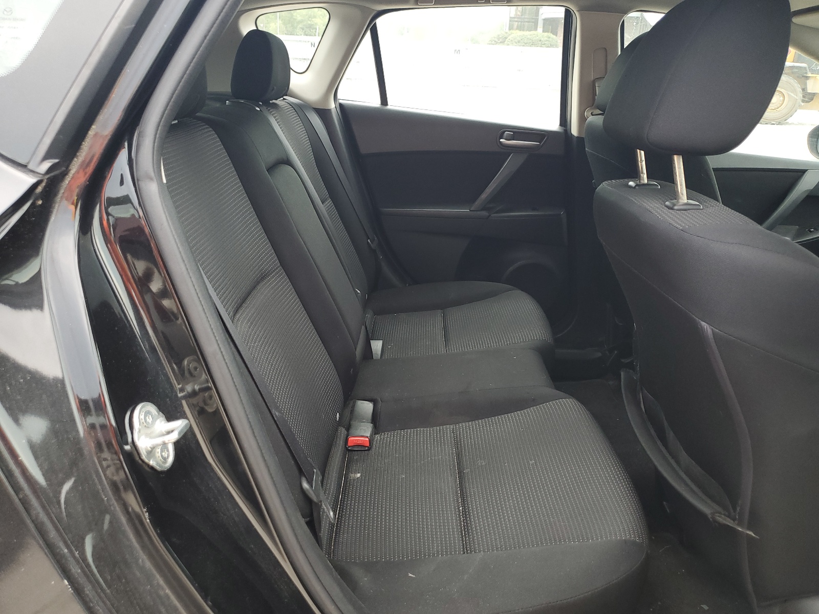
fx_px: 615
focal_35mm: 26
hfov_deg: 67.3
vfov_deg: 53.1
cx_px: 410
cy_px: 307
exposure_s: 1/120
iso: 67
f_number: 1.5
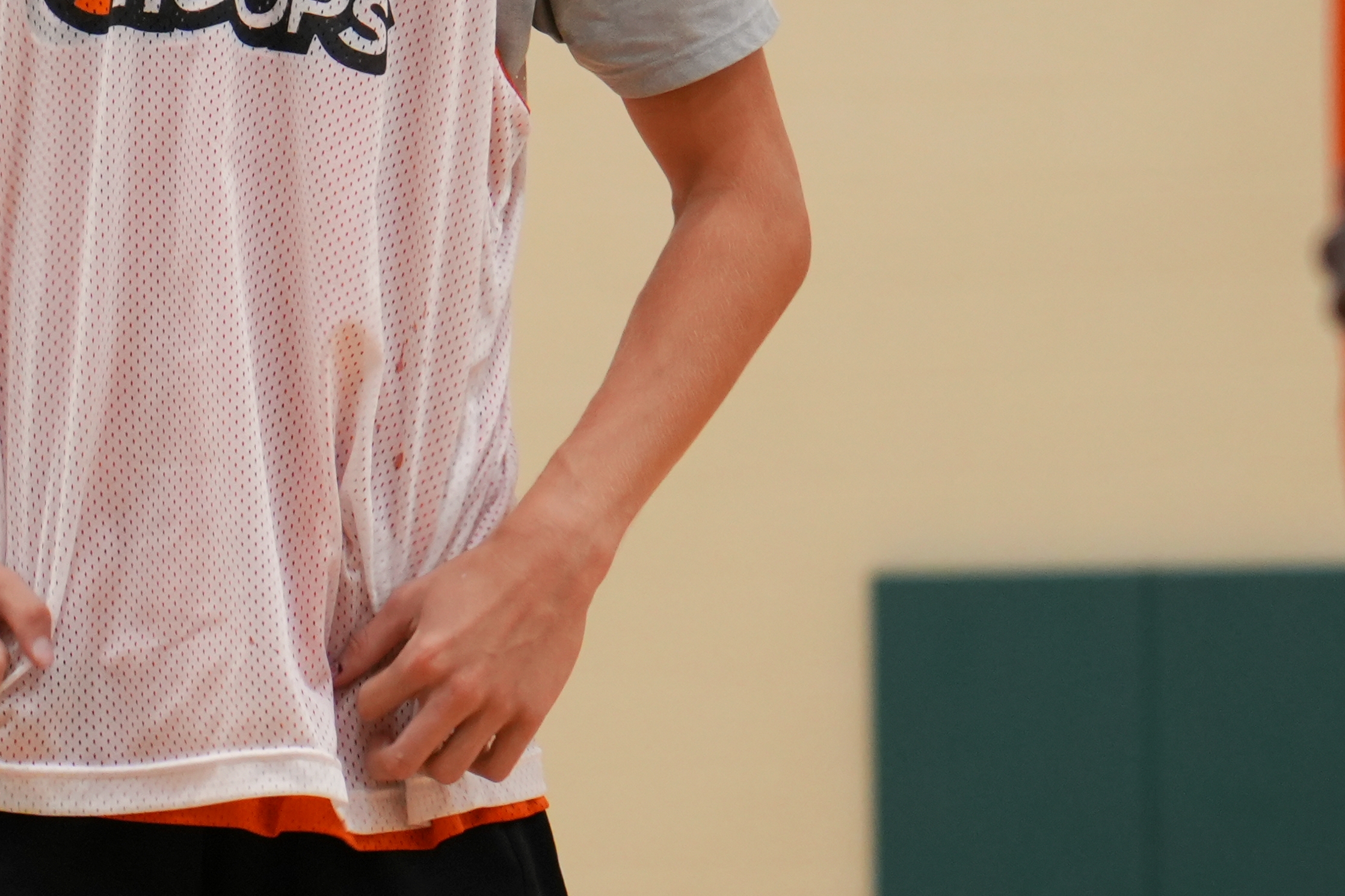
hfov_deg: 4.8
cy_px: -146
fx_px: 16113
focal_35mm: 431
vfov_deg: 3.2
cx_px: 170
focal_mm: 105
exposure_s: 1/251
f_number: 4
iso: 1000
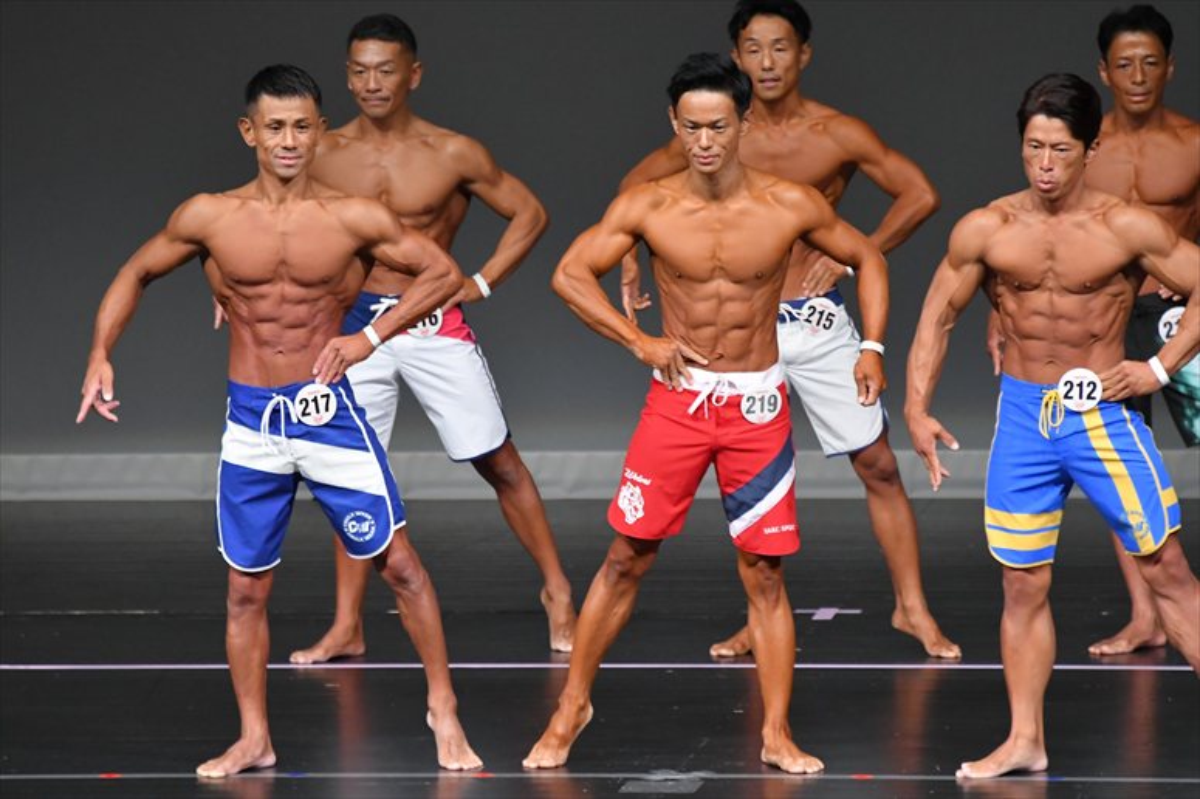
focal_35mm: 375
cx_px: 600
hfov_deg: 5.5
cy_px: 400
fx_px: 12494
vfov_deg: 3.7
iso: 4000
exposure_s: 1/400
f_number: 5.6
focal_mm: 250
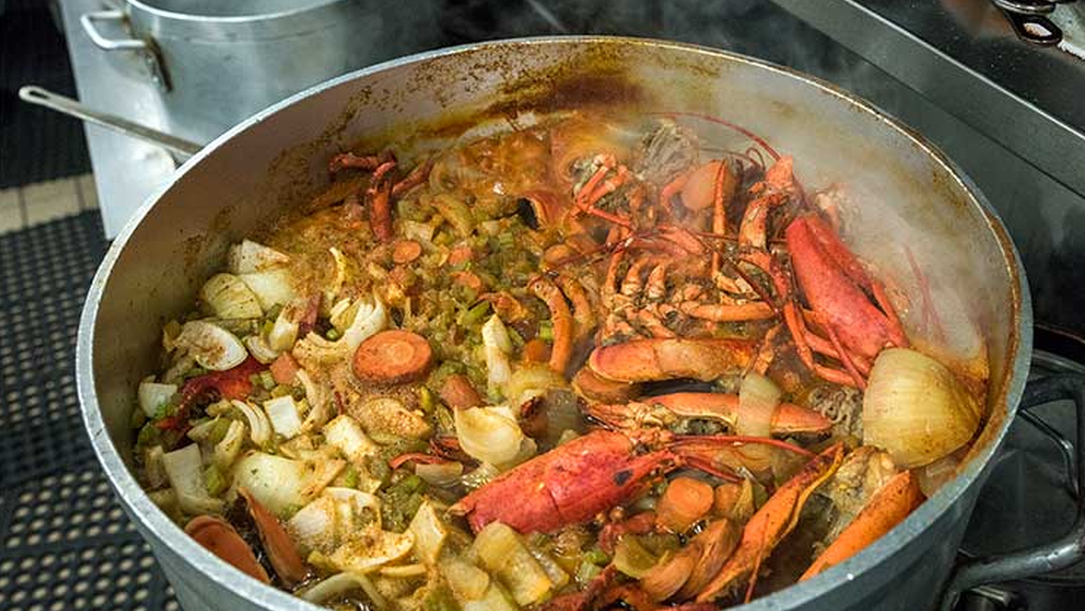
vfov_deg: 33.7
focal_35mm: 35
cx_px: 564
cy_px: 350
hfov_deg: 56.6
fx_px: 1007
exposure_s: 1/200
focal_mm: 32
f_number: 6.3
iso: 1250
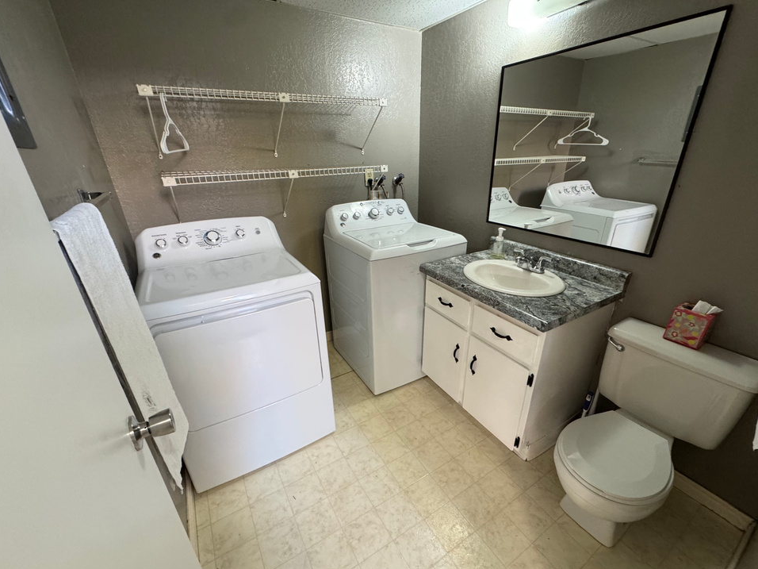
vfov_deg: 81.7
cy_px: 298
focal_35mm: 15
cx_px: 391
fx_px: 328
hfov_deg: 98.1
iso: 320
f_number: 2.2
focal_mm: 2.22
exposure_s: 1/60
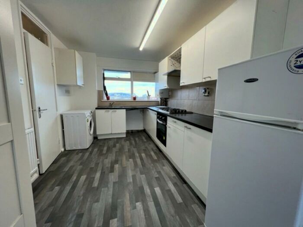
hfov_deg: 106.2
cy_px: 114
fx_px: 114
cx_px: 152
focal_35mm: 13
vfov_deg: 89.9
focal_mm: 1.57
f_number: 1.8
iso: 50
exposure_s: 1/122
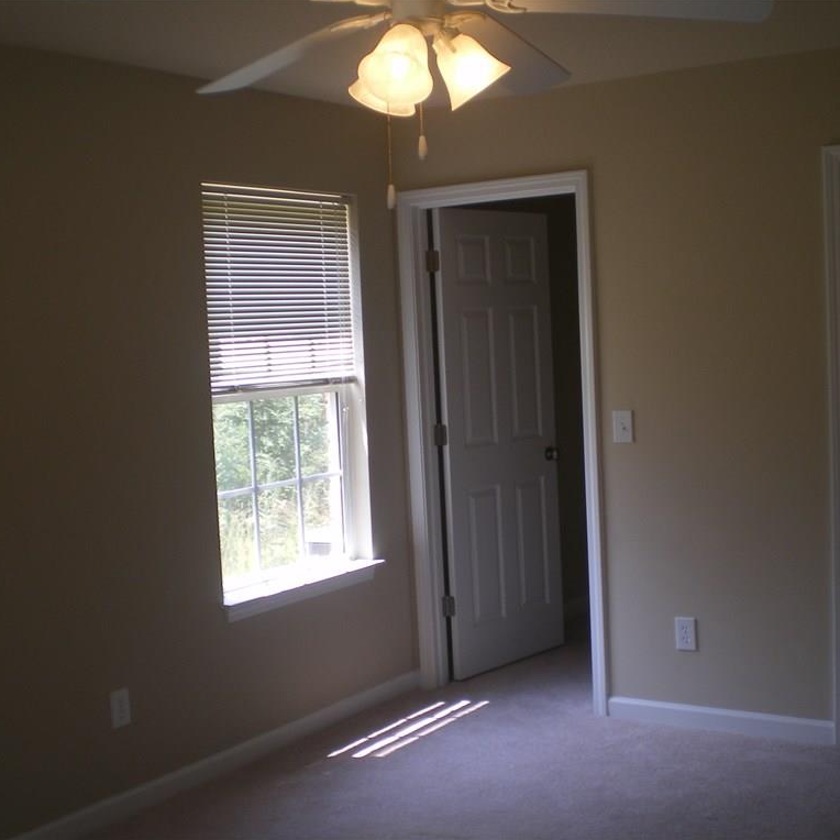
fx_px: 1235
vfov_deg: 37.6
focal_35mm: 45
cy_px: 419
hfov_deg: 37.6
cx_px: 428
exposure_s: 1/50
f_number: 3.1
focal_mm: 6.3
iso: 64
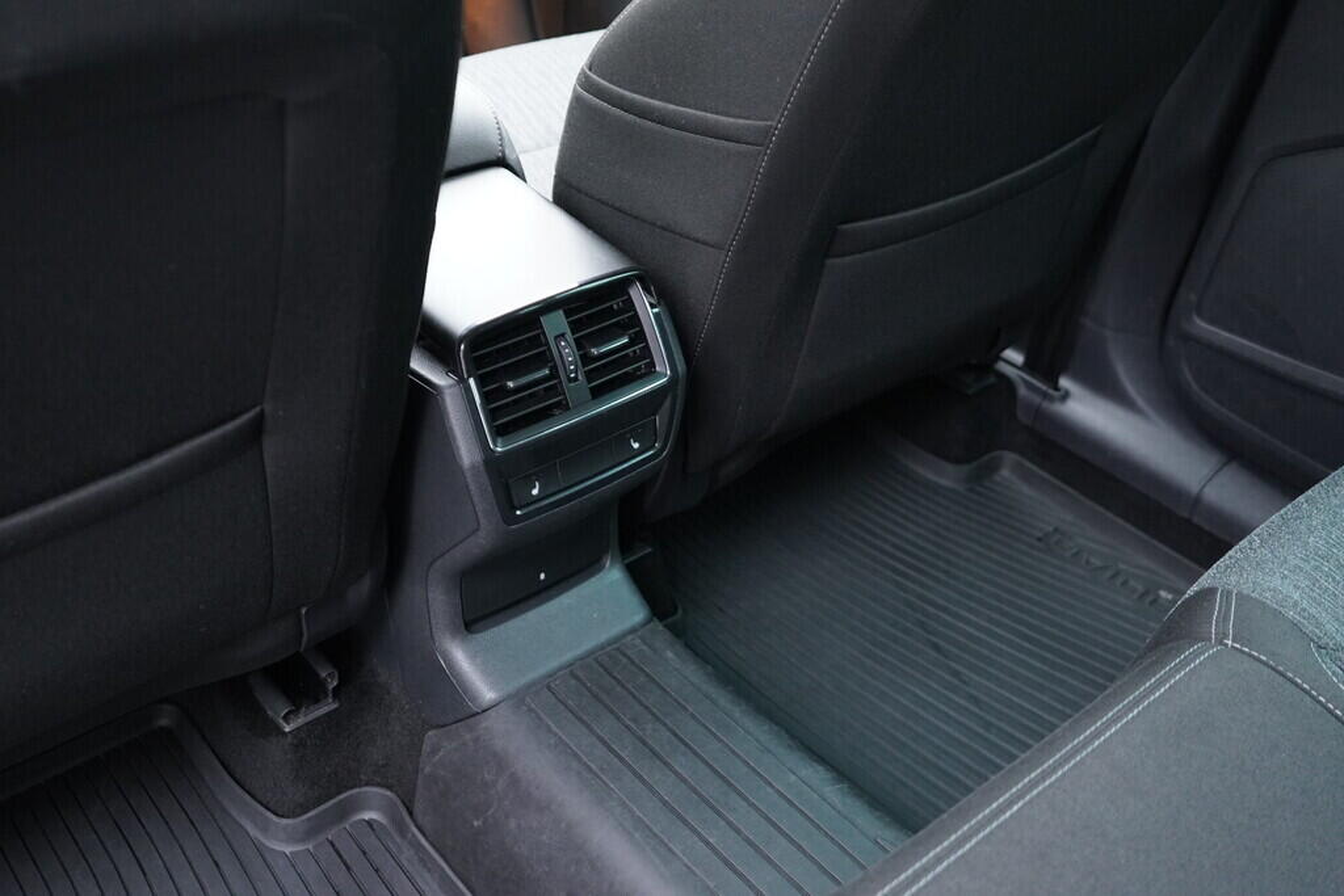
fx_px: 1344
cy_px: 448
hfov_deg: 53.1
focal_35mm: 36
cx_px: 672
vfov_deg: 36.9
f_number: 2.8
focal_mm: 24
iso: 1600
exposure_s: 1/40
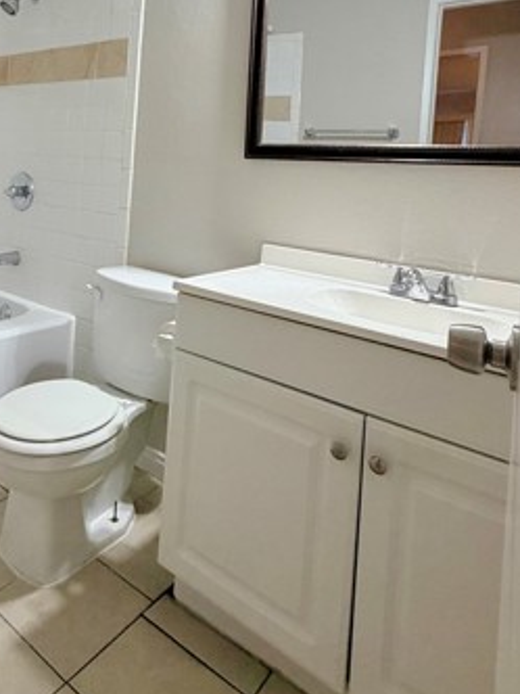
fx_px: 541
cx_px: 134
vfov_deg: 61.3
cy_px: 165
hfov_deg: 49.4
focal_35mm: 27
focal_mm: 2.22
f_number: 2.2
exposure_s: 1/120
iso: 320
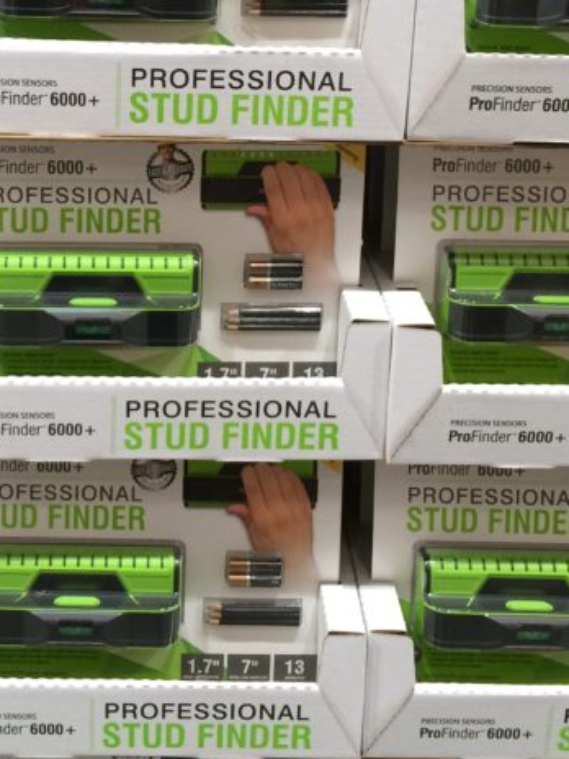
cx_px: 139
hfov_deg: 22.7
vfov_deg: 29.3
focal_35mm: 64
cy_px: 106
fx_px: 1403
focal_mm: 4.15
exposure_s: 1/33
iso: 125
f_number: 2.2
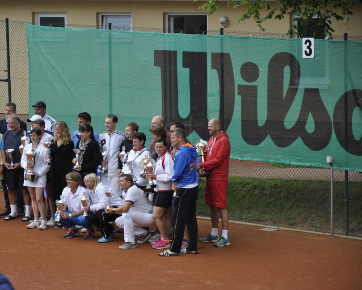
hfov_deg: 10.8
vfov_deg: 8.7
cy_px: 145
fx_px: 1913
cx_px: 144
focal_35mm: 179
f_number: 5.6
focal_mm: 105
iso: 400
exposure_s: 1/250
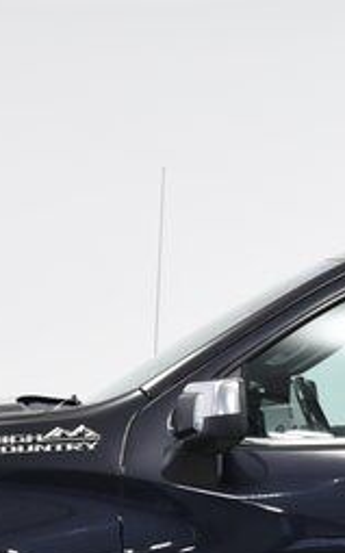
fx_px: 3089
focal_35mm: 205
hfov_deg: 6.2
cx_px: 644
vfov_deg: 10.1
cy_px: 648
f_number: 4
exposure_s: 1/80
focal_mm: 50
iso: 1600
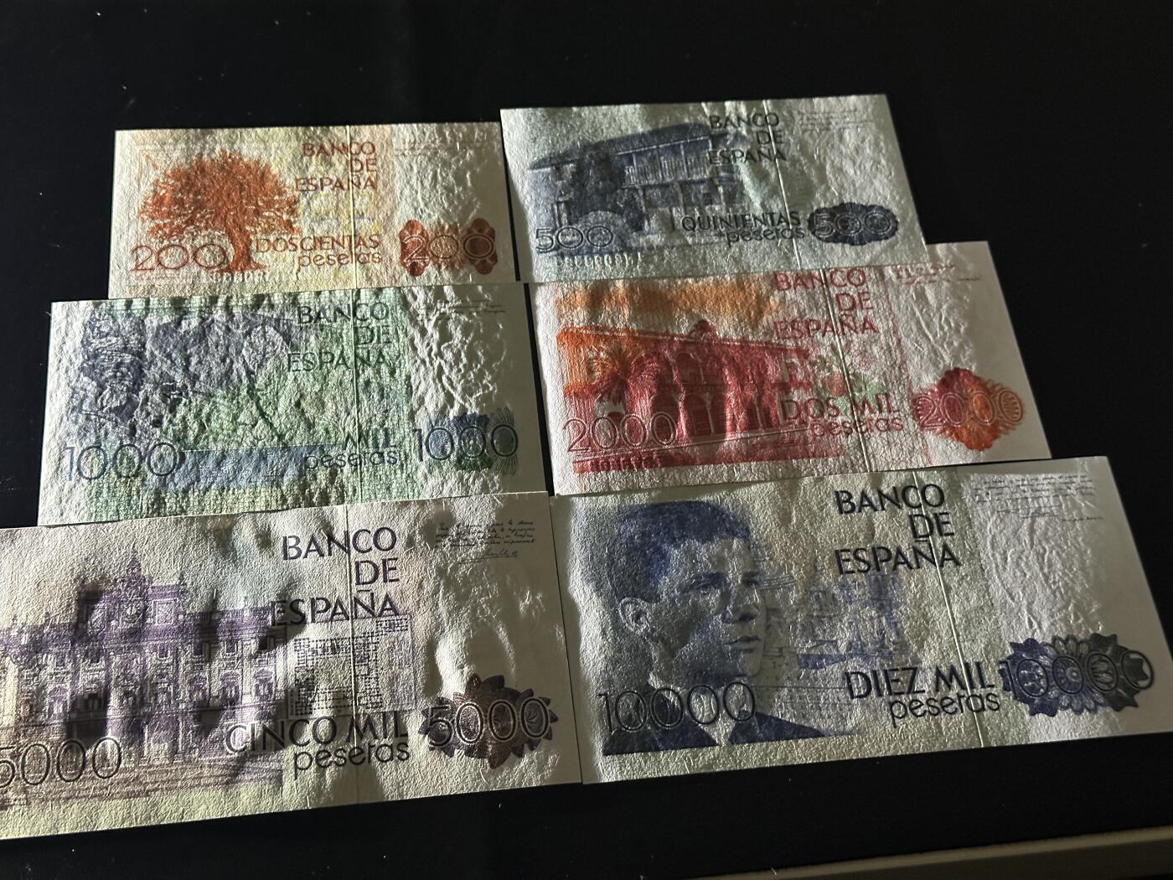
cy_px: 440
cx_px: 586
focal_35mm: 48
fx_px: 1627
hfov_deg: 39.7
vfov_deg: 30.3
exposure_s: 1/28
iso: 500
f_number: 1.78
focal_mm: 6.86
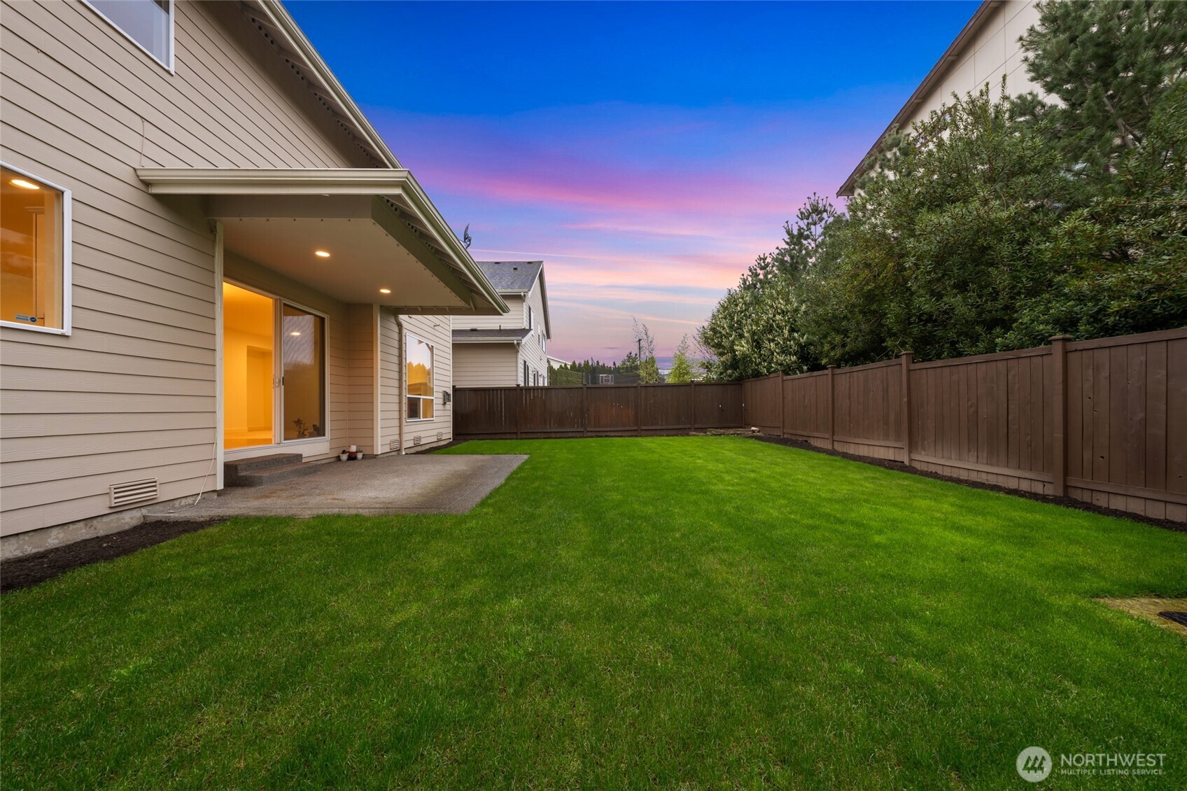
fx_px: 396
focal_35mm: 12
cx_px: 594
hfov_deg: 112.6
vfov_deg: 90.0
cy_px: 396
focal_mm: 12
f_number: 8
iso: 250
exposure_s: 1/8
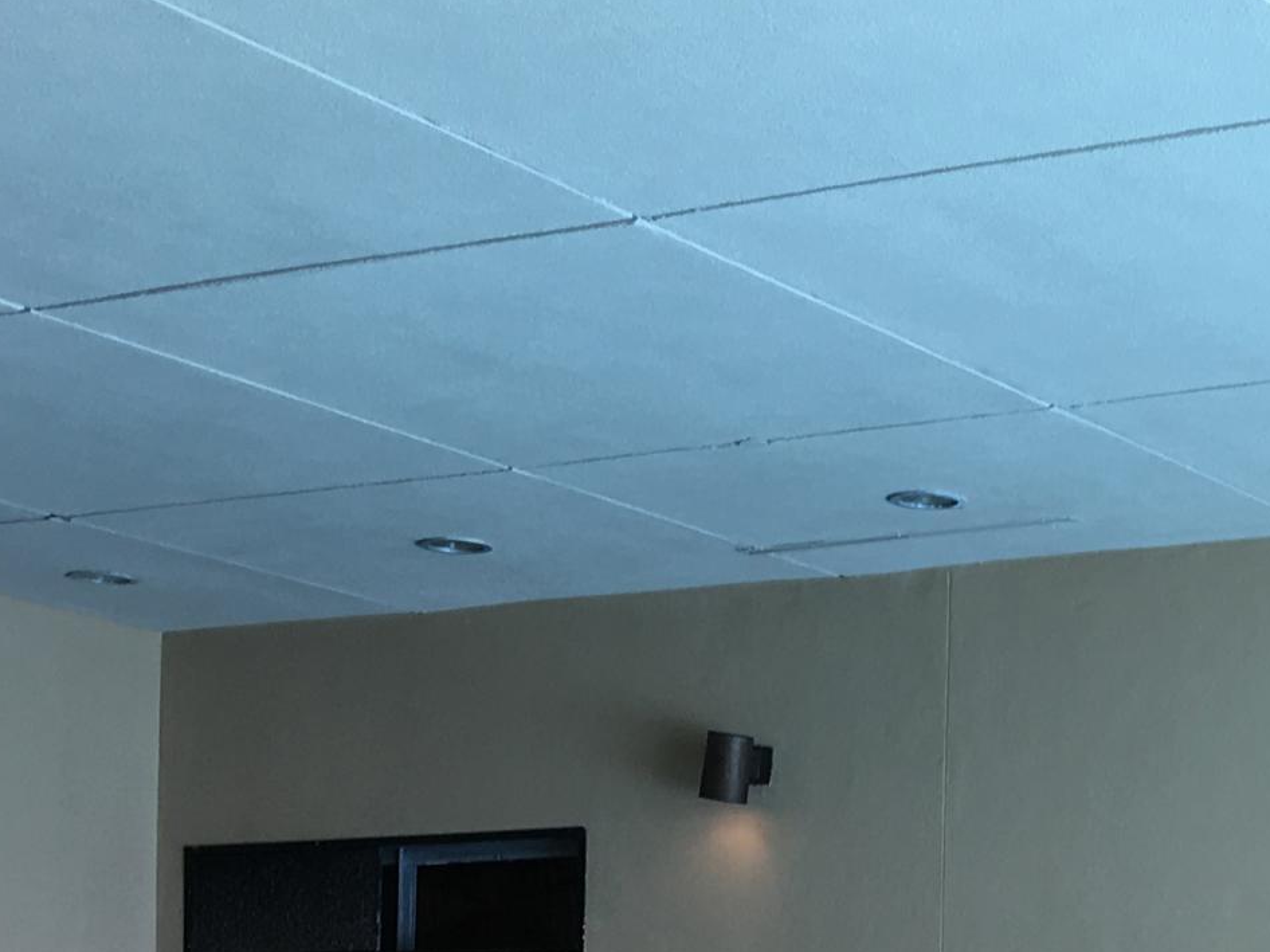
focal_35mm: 92
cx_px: 1121
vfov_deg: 15.2
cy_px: 1266
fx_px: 3374
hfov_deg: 20.9
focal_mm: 4.15
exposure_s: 1/60
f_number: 2.2
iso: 25
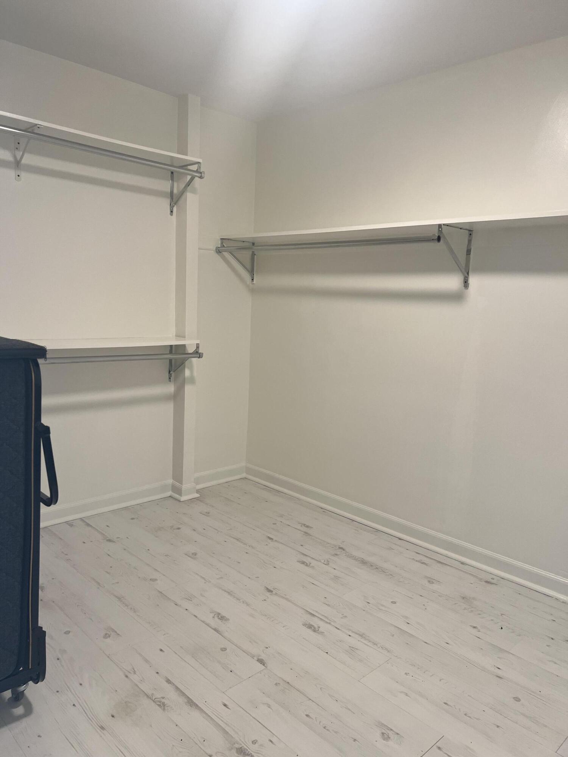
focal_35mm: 26
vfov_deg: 67.3
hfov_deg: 53.1
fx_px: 569
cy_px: 378
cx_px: 284
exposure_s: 1/120
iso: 100
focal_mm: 5.7
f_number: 1.5
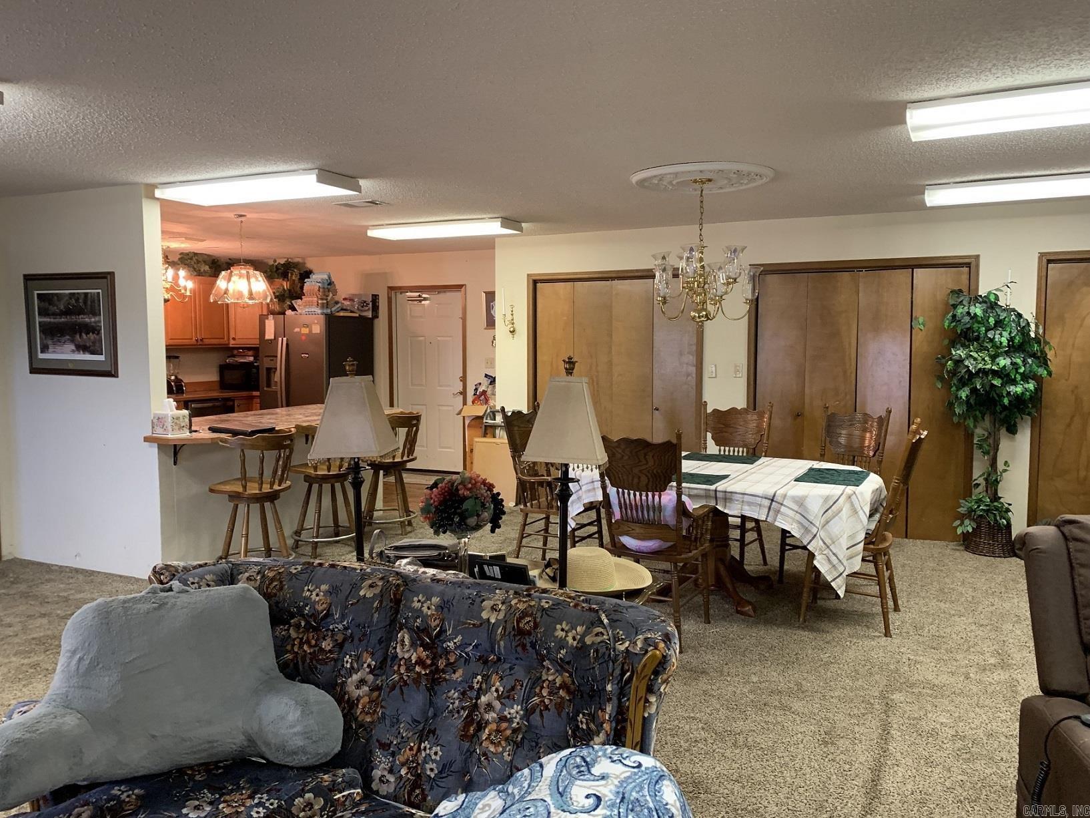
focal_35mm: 26
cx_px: 545
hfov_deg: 67.3
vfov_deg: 53.1
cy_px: 409
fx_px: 819
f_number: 1.8
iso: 200
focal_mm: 4.25
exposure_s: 1/60
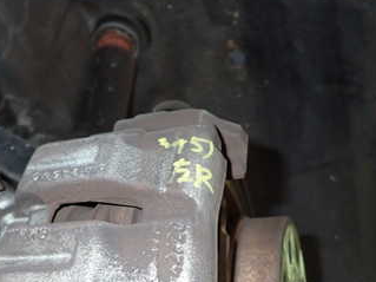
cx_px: 151
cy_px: 221
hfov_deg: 40.3
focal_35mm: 47
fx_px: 510
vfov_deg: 30.2
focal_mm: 4.5
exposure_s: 1/30
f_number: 5.6
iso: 400
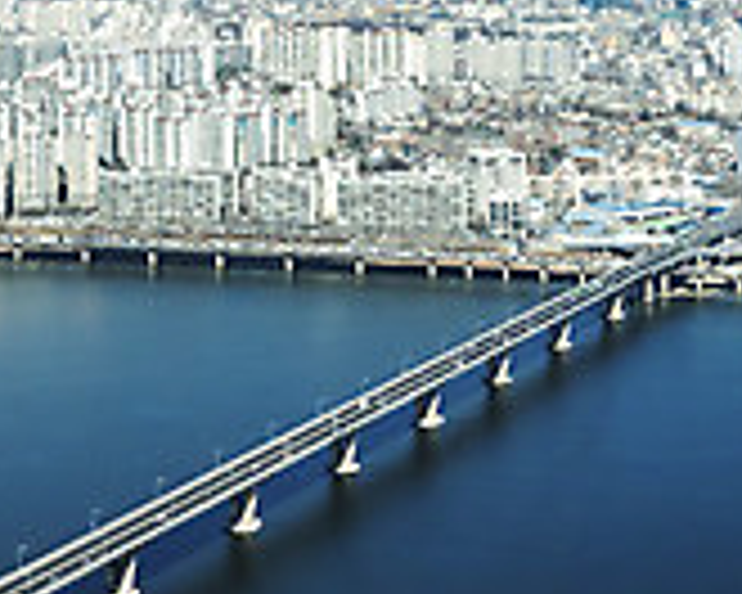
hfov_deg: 23.2
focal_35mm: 82
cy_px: 54
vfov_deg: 18.4
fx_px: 1801
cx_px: 245
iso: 500
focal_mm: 24
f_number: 13
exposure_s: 1/640
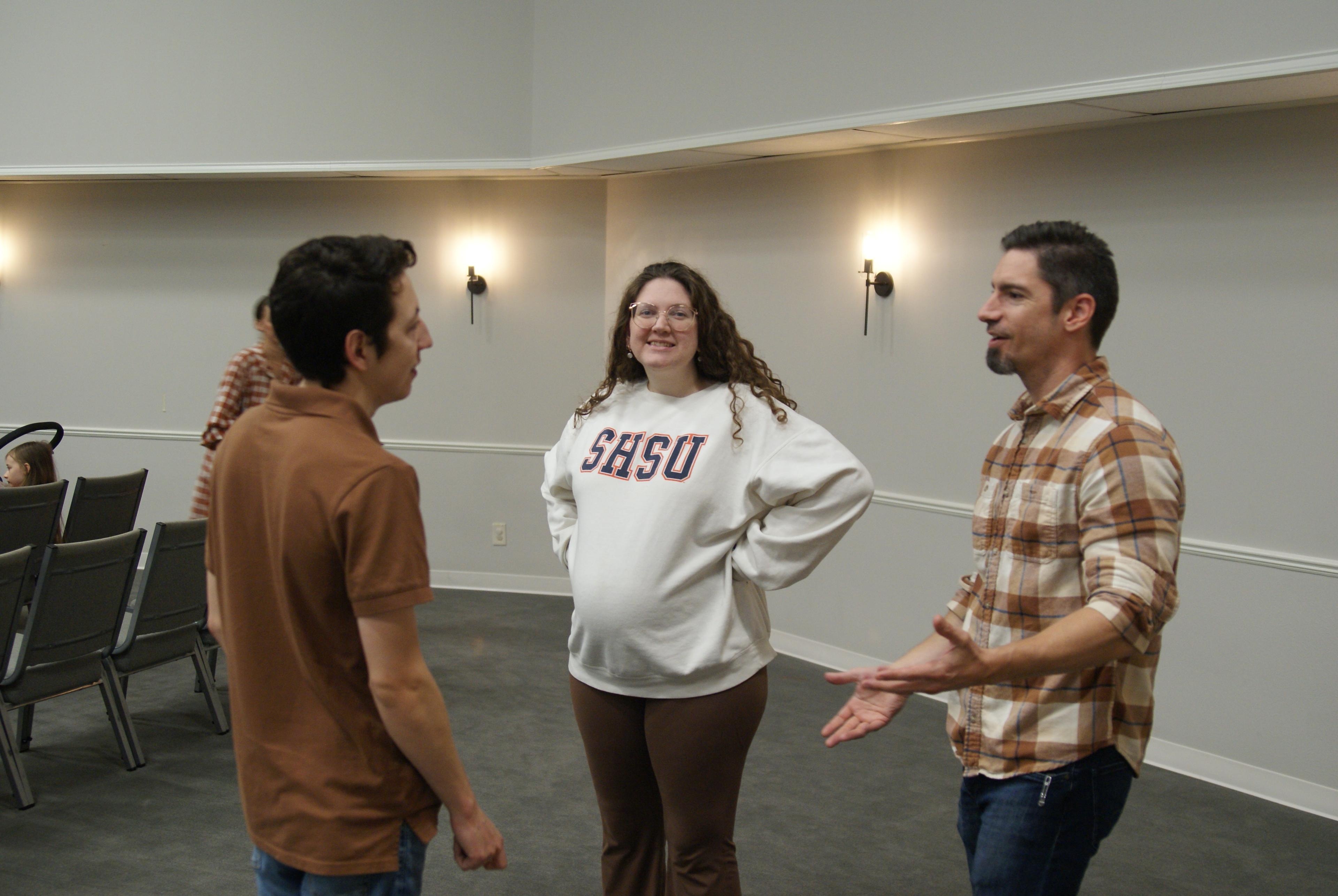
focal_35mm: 42
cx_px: 669
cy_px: 448
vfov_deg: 32.0
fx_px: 1563
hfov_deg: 46.3
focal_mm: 28
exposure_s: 1/30
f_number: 2.8
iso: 400
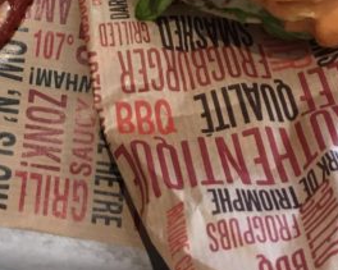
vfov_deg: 11.5
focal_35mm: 110
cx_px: -3
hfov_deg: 17.1
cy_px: -377
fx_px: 1100
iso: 125
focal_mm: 4.15
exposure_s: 1/33
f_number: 2.2
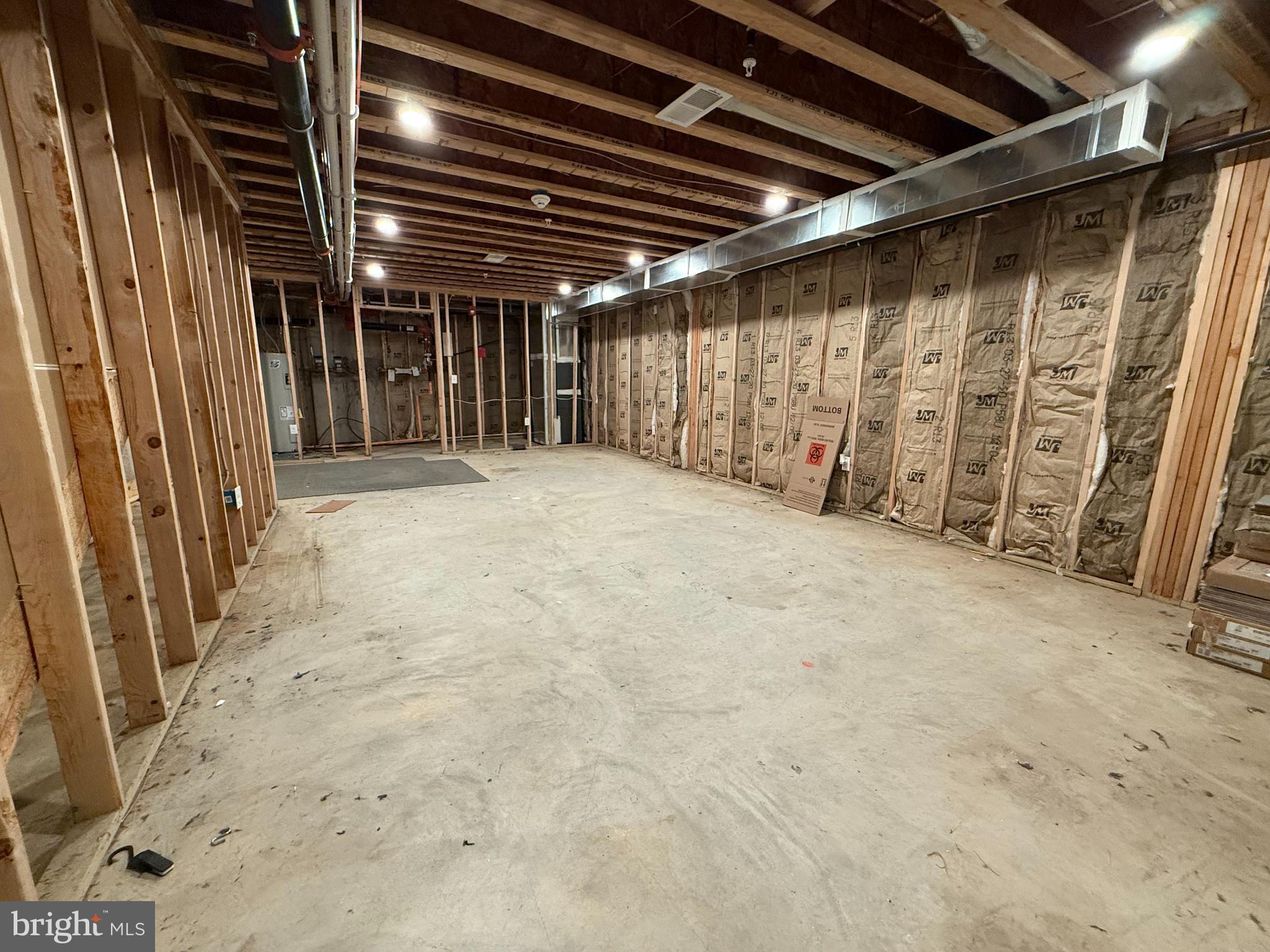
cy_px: 476
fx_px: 514
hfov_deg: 102.1
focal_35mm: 14
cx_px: 635
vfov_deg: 85.7
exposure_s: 1/60
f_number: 2.2
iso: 500
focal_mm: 2.22
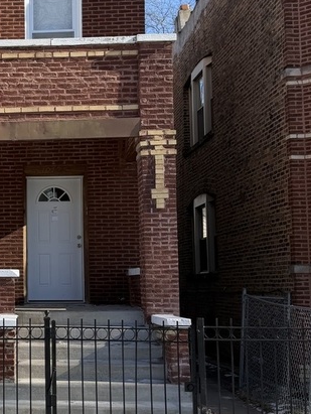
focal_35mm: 63
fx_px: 754
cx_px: -25
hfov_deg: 22.1
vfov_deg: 30.7
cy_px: 235
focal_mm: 6.76
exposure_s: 1/3145
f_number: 1.78
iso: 80
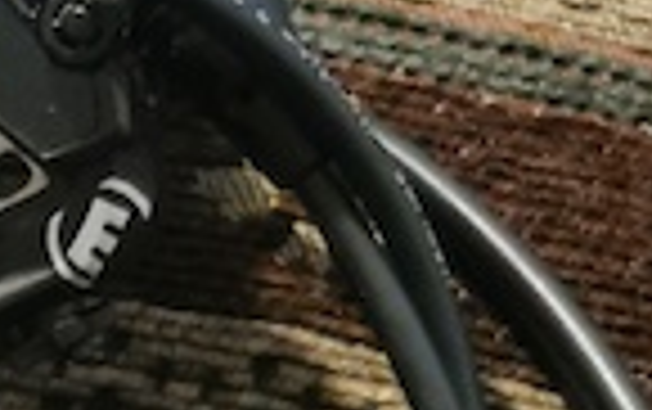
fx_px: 2811
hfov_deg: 12.2
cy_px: 1086
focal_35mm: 158
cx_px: -504
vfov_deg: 7.6
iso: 2000
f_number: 1.6
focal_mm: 5.56
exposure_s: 1/16.7
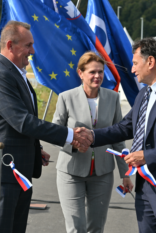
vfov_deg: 19.3
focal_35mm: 106
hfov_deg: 12.9
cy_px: 117
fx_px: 689
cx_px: 99
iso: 180
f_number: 5.6
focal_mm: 70
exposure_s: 1/1600
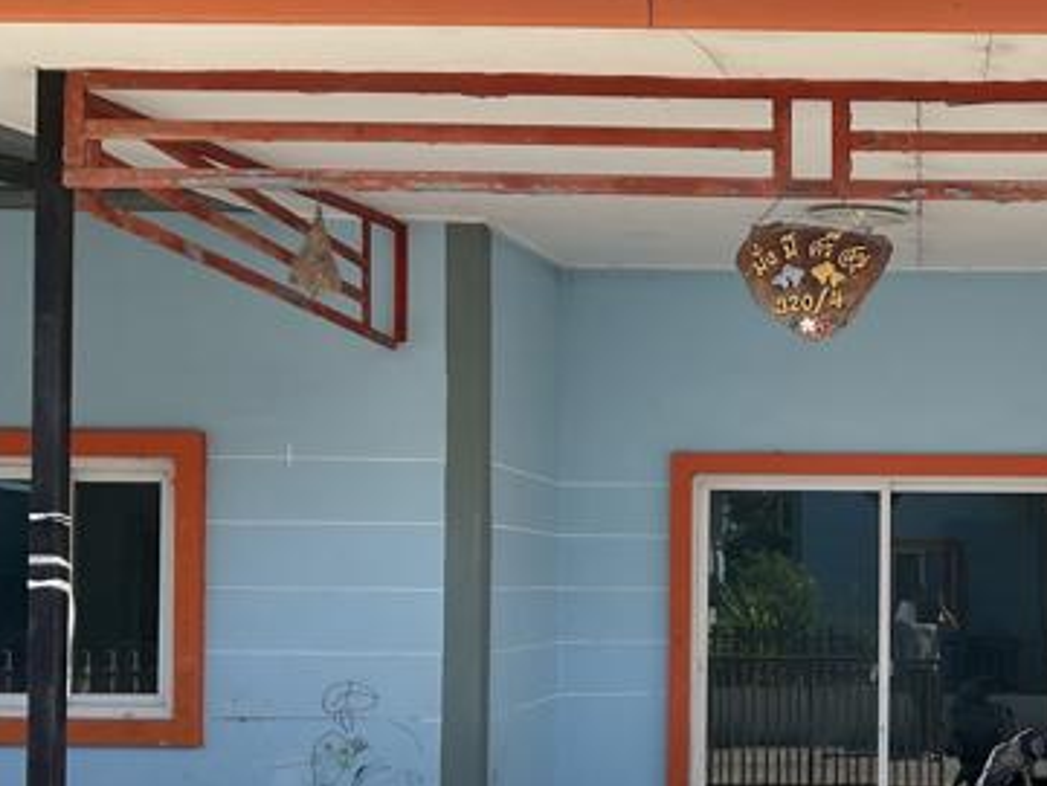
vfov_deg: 27.3
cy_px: 558
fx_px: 1604
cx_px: 954
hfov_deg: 34.1
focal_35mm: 53
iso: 16
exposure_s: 1/529
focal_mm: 3
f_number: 1.8
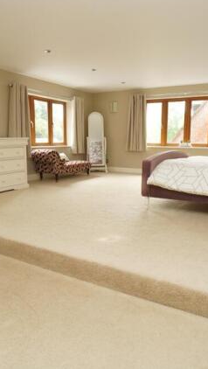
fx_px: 262
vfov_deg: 70.2
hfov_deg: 43.1
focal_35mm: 27
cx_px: 118
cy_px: 179
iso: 200
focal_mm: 11
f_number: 4.5
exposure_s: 1/30
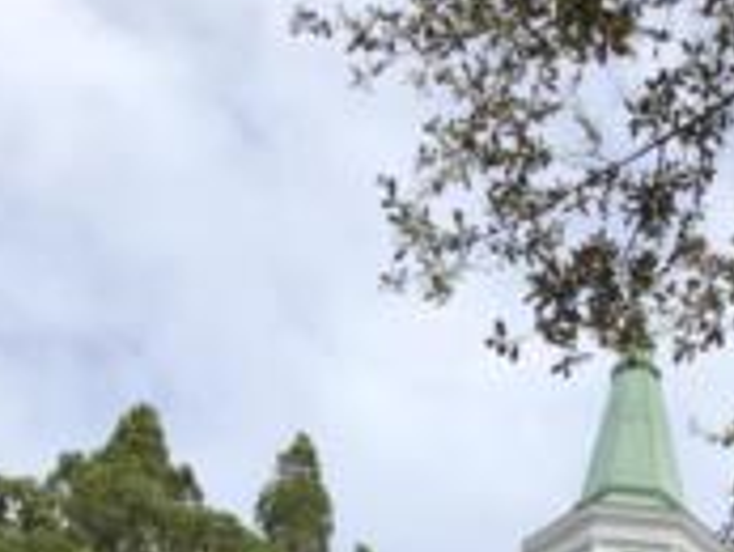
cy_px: 1011
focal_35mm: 81
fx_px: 1719
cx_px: 698
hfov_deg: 23.3
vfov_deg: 15.5
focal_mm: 4
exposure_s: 1/2404
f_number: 1.8
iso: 20
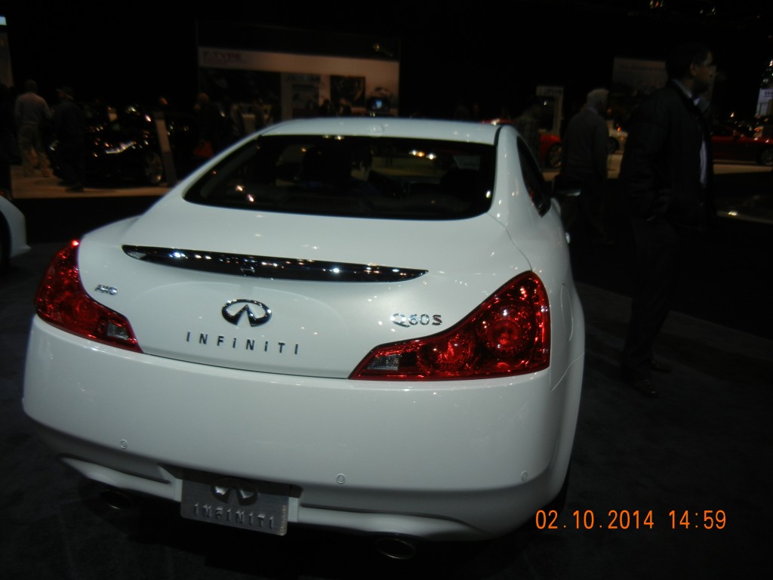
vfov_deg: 46.8
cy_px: 290
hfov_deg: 60.0
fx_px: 670
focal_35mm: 30
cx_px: 386
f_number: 3.5
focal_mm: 5.4
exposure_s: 1/373
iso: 160
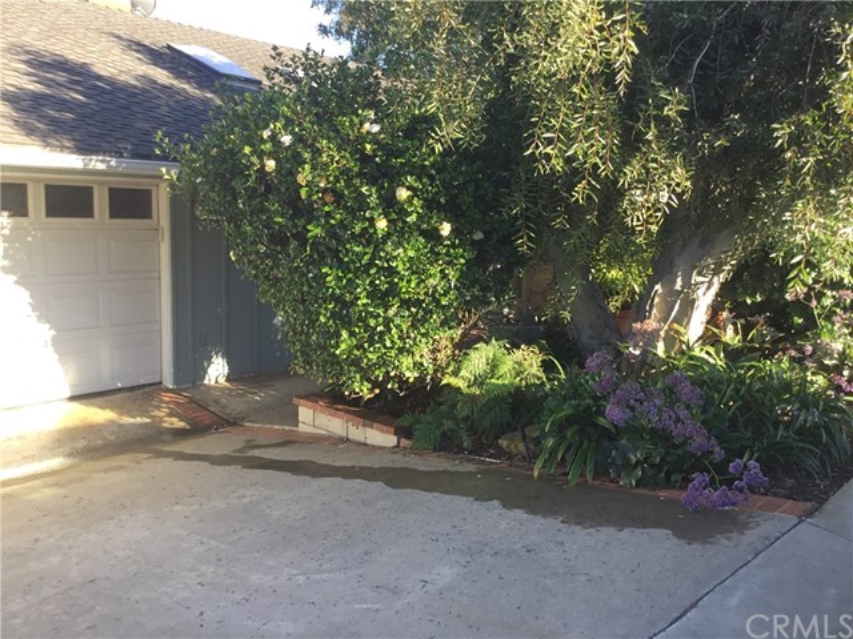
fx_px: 764
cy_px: 320
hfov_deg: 58.4
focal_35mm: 31
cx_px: 426
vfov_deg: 45.4
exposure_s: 1/172
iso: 25
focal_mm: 3.3
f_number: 2.4
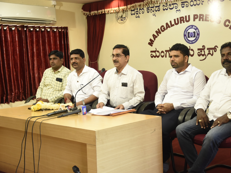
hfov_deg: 34.3
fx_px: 374
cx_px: 131
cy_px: 86
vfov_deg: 26.1
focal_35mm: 56
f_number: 4.5
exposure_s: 1/80
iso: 1000
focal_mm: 34
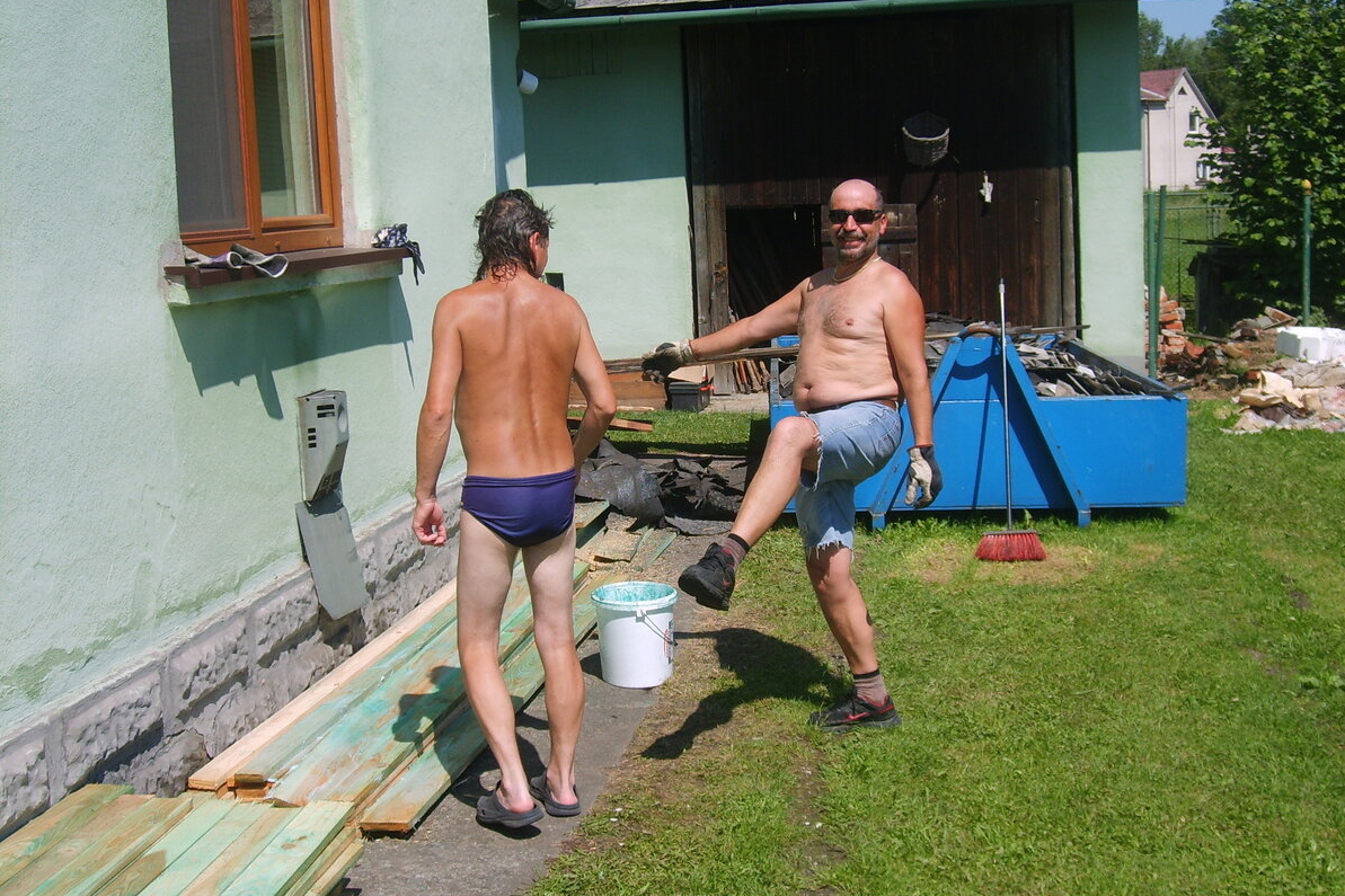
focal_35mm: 45
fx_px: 1681
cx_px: 675
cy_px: 449
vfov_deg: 29.9
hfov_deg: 43.6
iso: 50
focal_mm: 7.2
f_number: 3
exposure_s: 1/1000
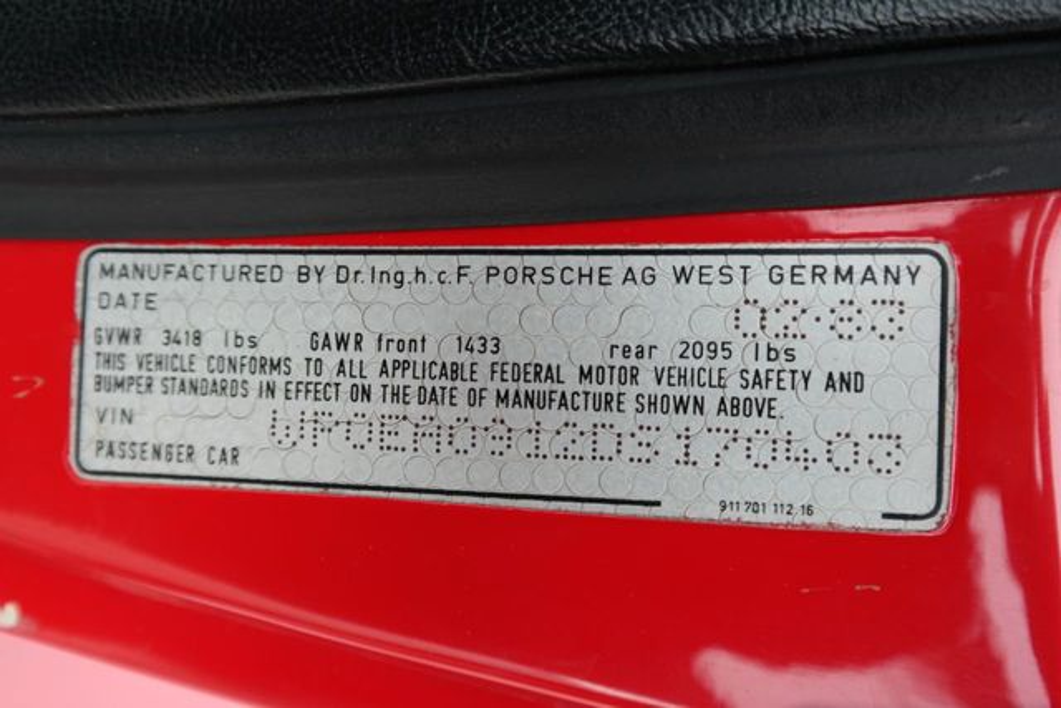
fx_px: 855
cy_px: 354
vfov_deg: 45.0
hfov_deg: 63.6
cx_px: 530
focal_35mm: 29
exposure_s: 1/80
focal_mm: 19
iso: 200
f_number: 3.5
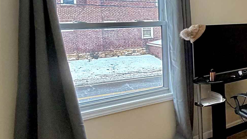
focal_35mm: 48
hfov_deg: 29.4
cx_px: 357
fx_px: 314
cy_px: 29
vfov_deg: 24.5
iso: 160
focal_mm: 2.22
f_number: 2.2
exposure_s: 1/60
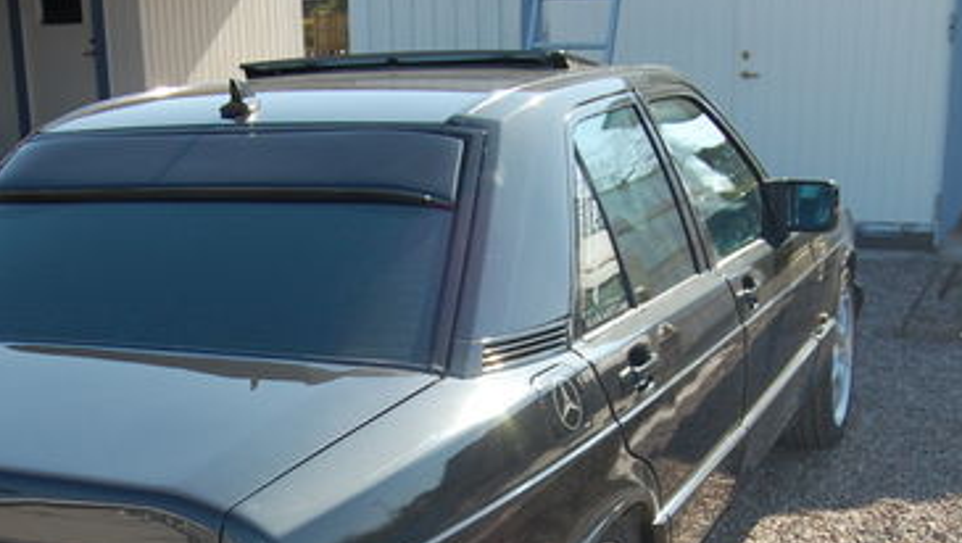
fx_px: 1404
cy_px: 527
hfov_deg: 37.3
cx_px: 293
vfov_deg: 21.2
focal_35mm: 55
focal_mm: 20
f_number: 5.6
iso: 200
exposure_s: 1/500
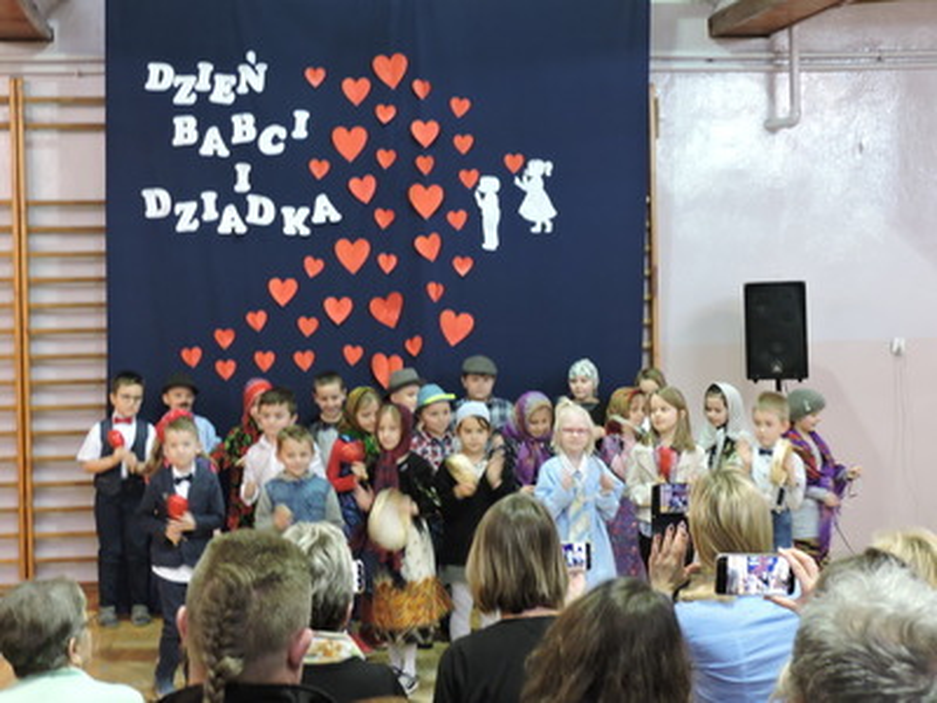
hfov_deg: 34.9
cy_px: 352
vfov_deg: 26.6
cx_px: 468
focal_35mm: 55
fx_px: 1489
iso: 640
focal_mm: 9.8
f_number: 3.7
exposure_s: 1/15
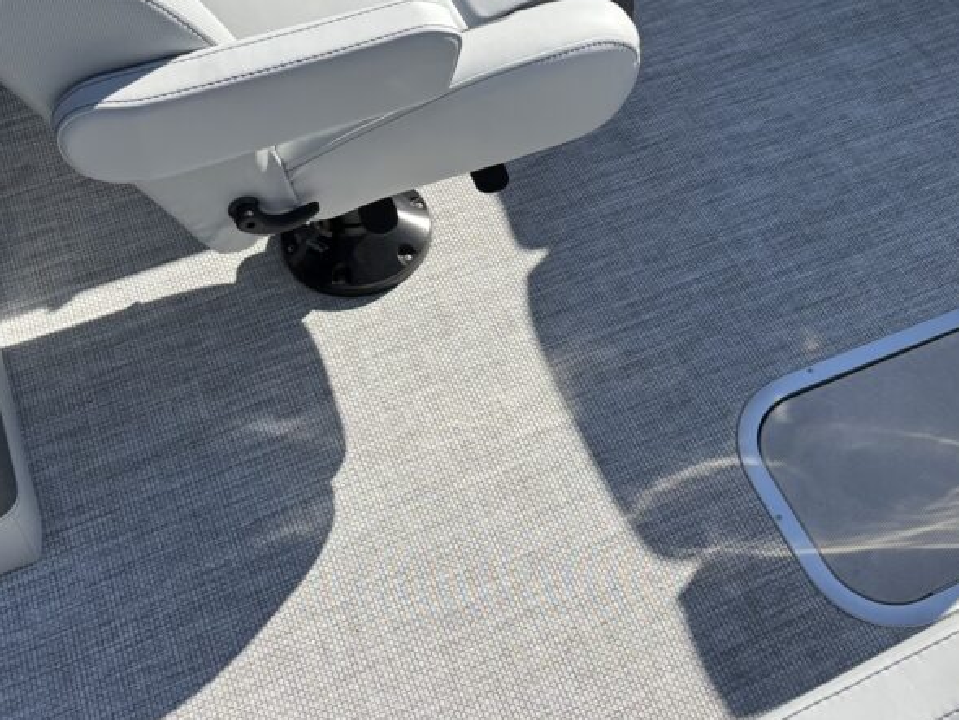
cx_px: 549
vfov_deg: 30.1
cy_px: 130
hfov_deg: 40.3
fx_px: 1303
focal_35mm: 47
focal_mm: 5.96
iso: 50
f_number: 1.6
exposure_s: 1/3021
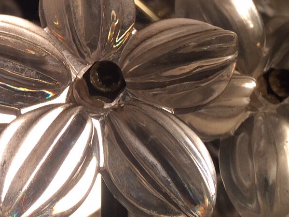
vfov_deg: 18.5
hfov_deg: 23.6
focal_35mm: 79
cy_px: 45
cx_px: -6
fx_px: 659
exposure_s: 1/152
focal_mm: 4.15
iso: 32
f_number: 2.2
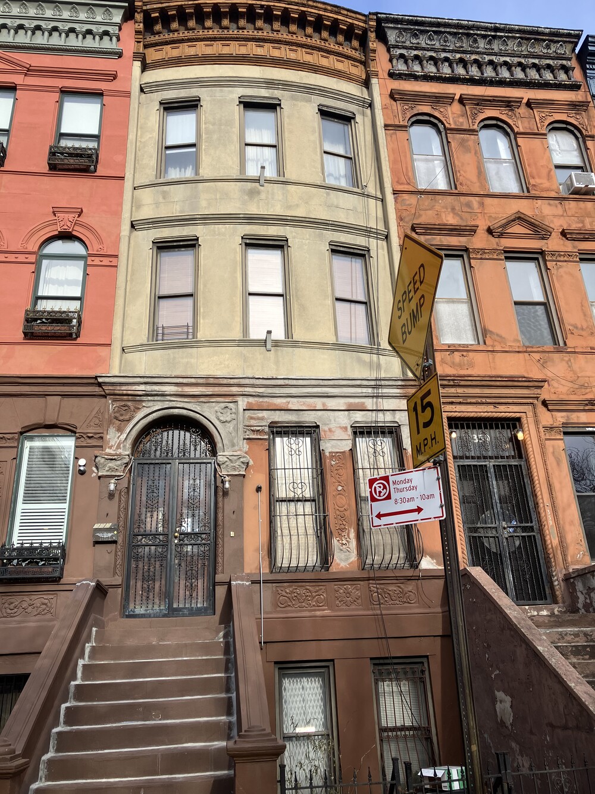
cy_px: 397
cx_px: 298
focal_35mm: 28
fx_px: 642
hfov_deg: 49.8
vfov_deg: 63.4
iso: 32
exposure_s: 1/883
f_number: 1.8
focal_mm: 3.99
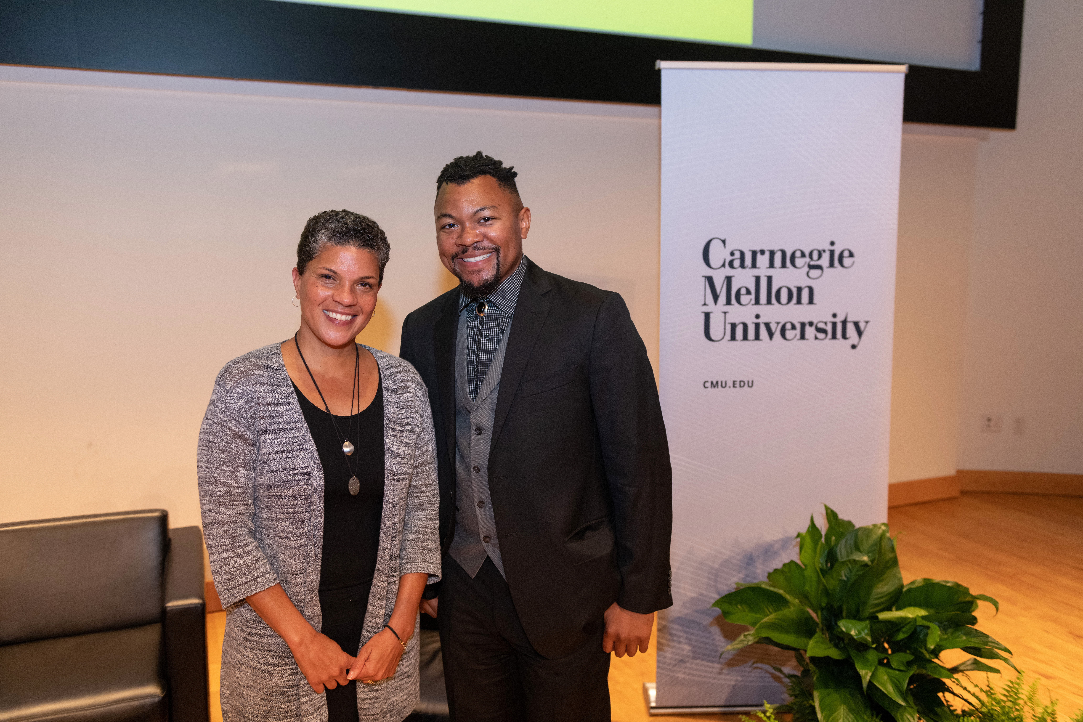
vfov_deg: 45.0
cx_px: 542
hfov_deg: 63.7
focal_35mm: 29
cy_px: 361
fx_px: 872
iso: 1250
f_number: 3.5
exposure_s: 1/160
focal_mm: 29
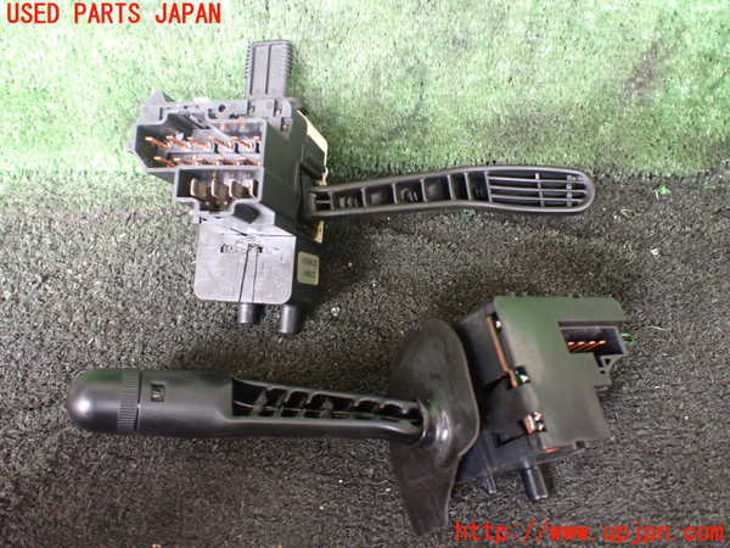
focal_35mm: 30
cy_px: 274
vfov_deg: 46.8
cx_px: 365
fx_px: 633
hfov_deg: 60.0
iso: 1000
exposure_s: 1/30
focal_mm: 5.4
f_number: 2.3
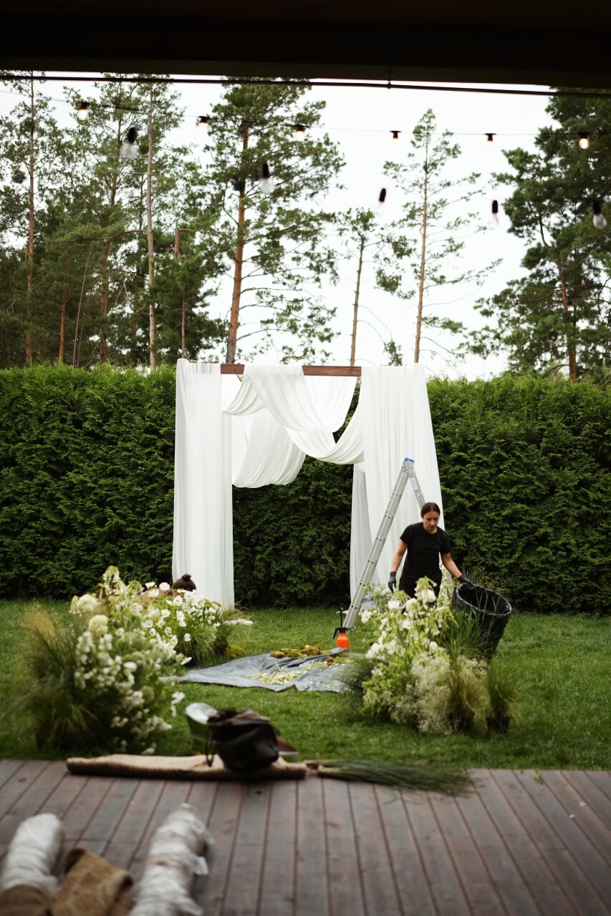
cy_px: 458
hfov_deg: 27.0
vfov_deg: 39.6
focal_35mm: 50
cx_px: 306
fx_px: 1273
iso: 400
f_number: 1.4
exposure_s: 1/4000
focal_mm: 50
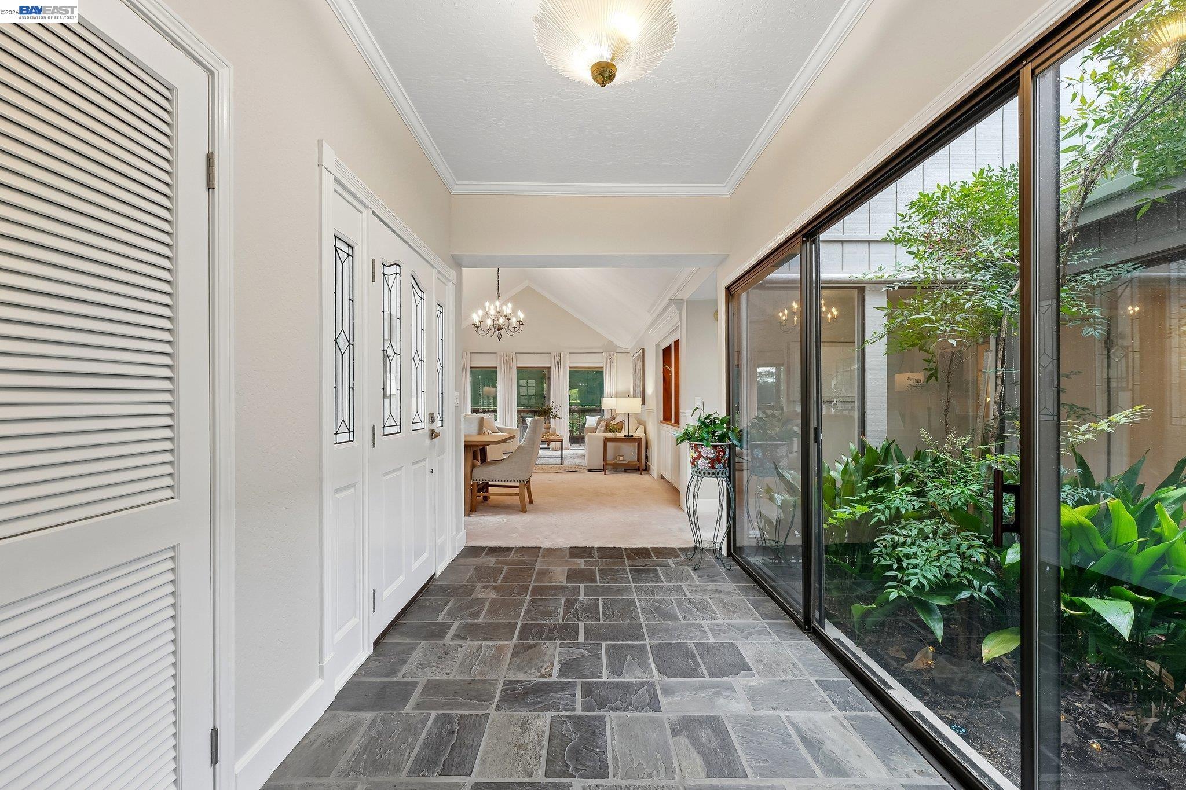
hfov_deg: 104.3
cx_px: 593
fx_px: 461
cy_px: 395
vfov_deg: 81.2
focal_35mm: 14
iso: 640
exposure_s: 1/15
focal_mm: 14
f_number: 8
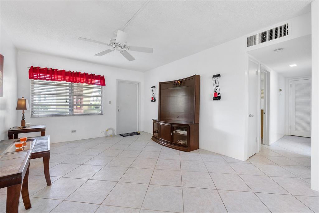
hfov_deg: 100.4
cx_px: 160
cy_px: 106
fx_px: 133
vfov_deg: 77.3
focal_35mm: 15
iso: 800
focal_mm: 10
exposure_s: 1/20
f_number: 9
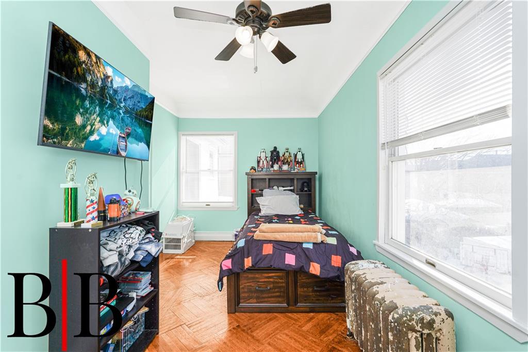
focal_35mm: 16
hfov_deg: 95.0
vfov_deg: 72.0
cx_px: 264
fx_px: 242
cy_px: 176
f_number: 7.1
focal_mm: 16.5
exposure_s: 1/100
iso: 50
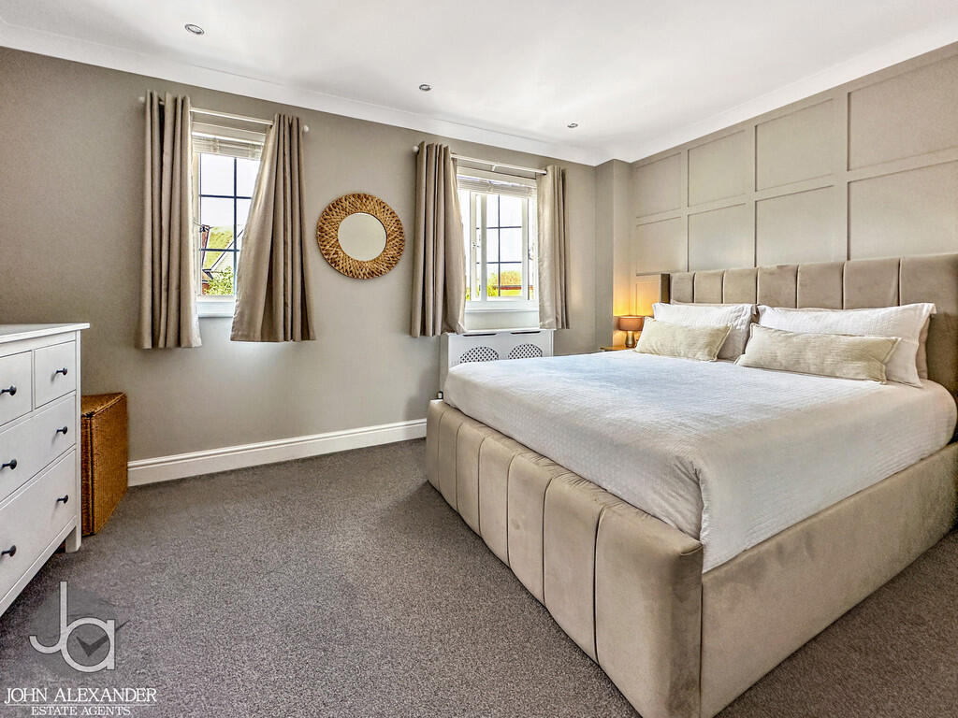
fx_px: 387
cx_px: 479
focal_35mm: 14
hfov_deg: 102.1
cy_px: 359
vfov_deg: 85.7
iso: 125
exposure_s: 1/100
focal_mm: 2.22
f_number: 2.2
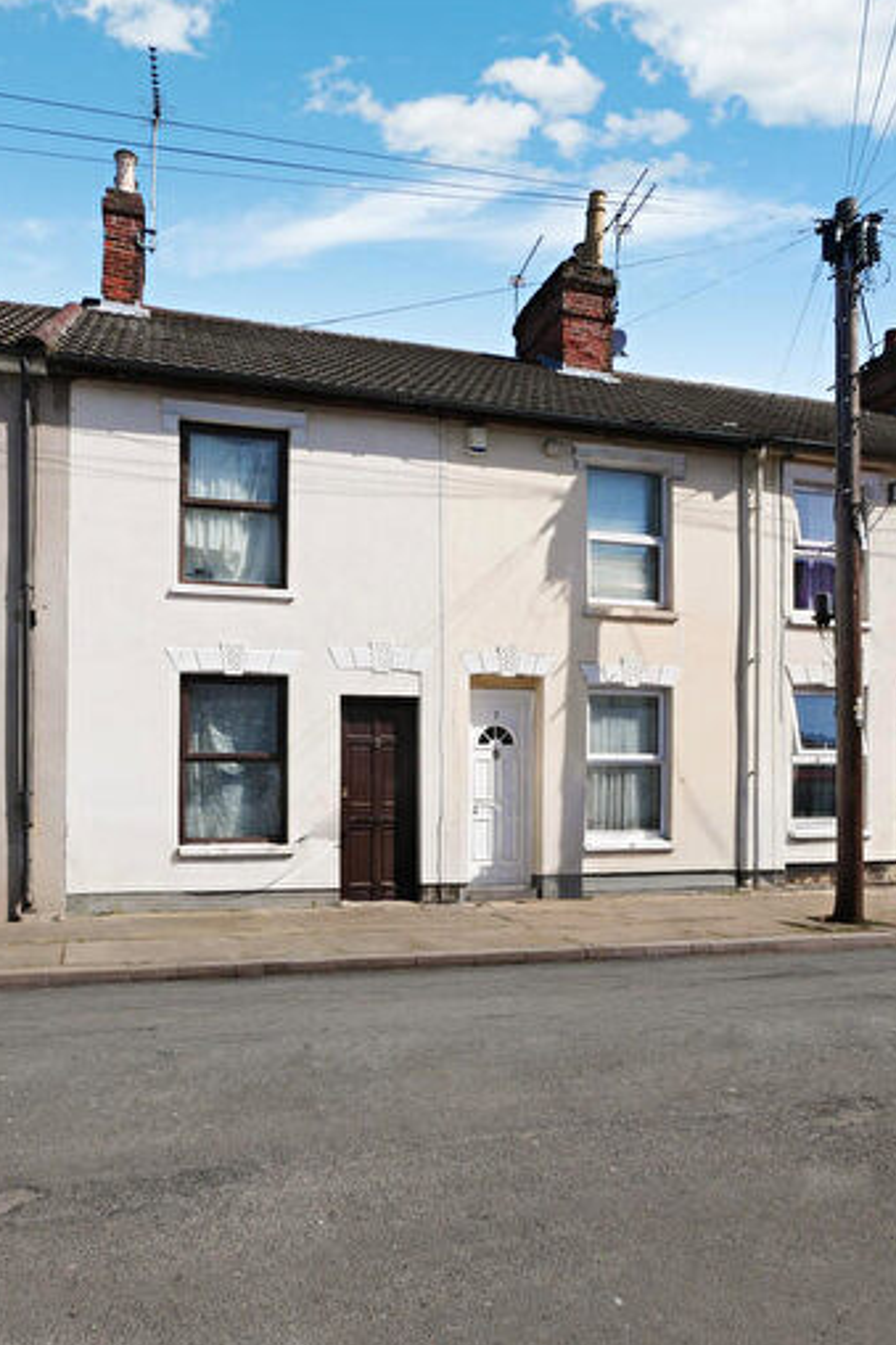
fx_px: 747
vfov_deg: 84.0
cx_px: 340
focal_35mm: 20
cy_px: 686
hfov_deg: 61.1
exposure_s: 1/500
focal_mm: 7
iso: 200
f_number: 8
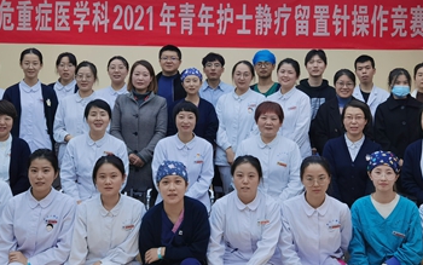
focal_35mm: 49
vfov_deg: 26.2
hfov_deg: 41.0
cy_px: 92
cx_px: 209
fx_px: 565
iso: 160
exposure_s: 1/769
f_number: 1.9
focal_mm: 6.71
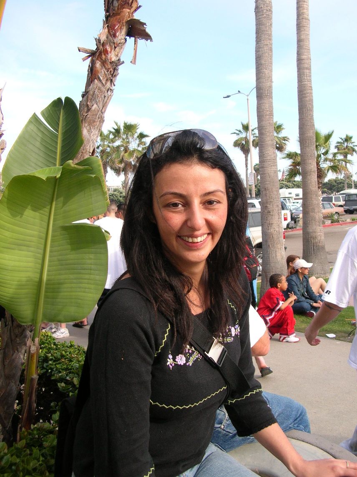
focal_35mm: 37
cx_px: 178
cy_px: 238
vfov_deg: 50.2
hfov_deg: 38.6
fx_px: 510
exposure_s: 1/310
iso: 50
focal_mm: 6.2
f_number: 2.9
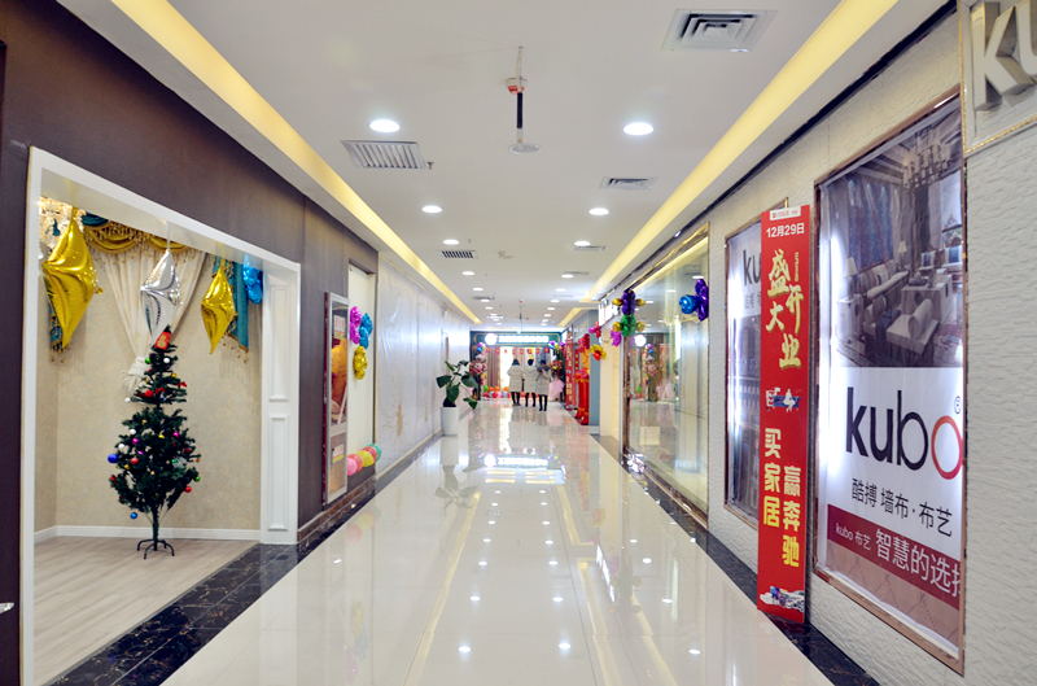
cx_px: 518
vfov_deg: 47.7
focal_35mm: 27
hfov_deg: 67.5
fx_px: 776
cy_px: 343
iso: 720
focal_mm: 18
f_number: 9
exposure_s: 1/30
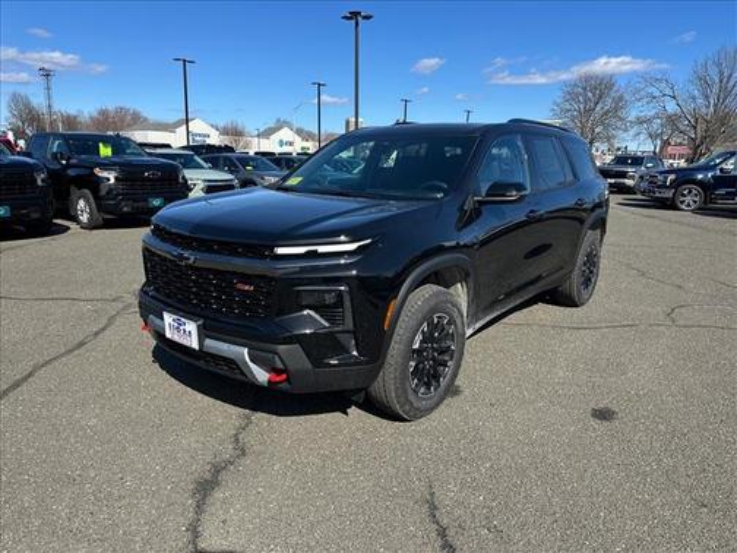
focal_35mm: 24
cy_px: 276
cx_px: 368
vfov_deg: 56.8
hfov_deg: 71.6
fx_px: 511
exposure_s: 1/3155
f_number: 1.78
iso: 80
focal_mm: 6.86
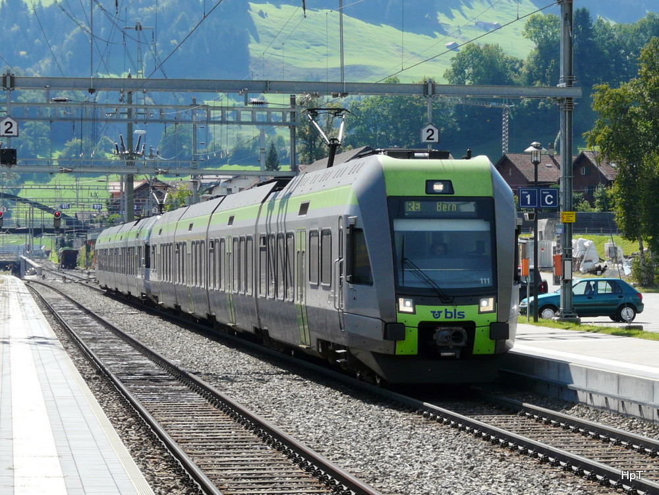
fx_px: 1620
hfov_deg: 23.0
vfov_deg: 17.4
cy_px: 248
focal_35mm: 85
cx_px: 330
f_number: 5.6
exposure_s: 1/250
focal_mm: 14
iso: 100
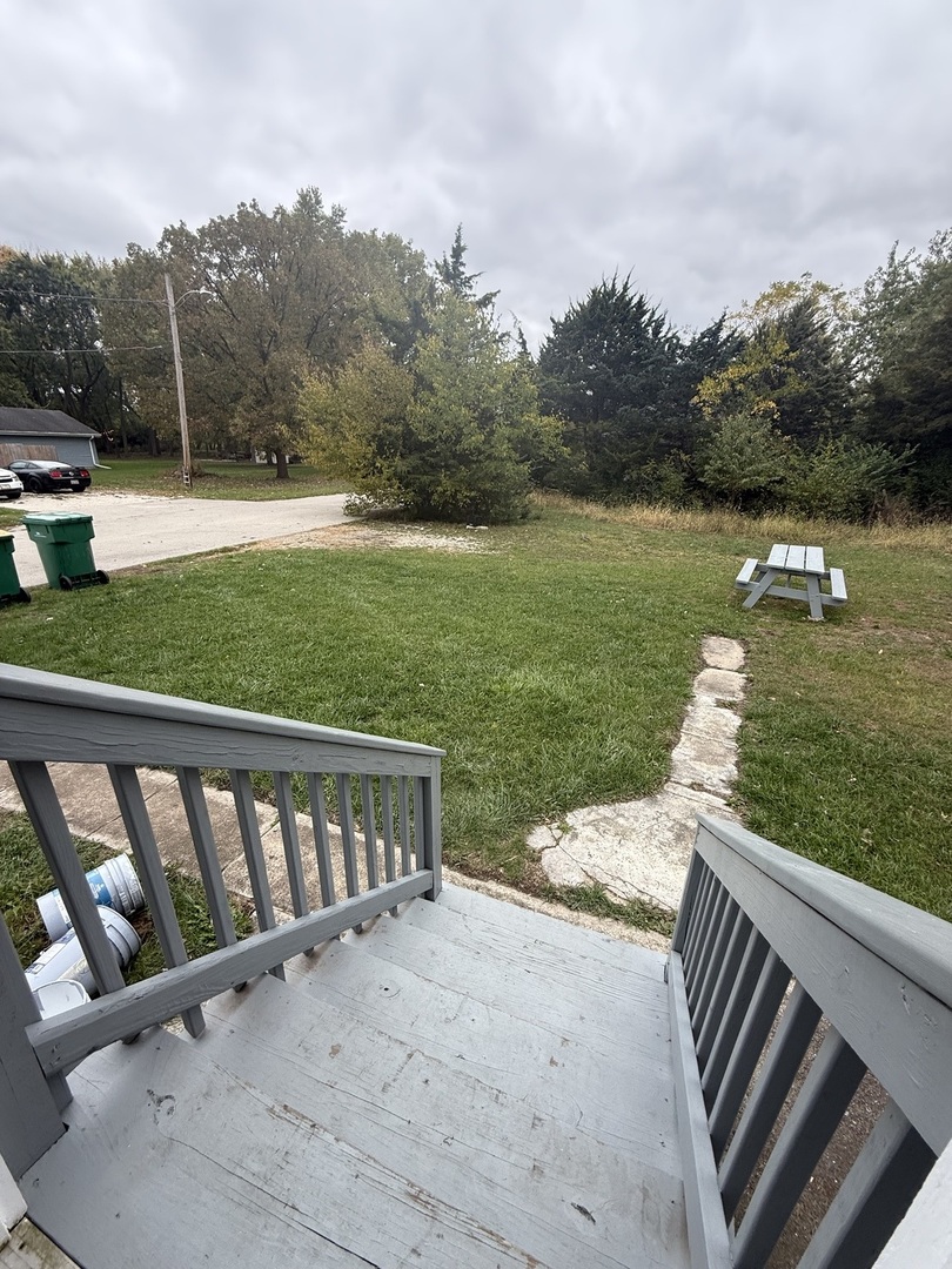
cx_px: 476
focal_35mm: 14
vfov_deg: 102.1
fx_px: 513
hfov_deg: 85.7
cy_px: 634
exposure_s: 1/218
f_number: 2.2
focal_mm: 2.22
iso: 64
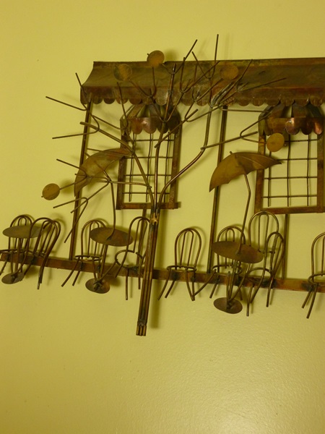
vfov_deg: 42.9
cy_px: 217
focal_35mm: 44
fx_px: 551
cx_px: 162
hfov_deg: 32.9
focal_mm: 7.9
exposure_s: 1/125
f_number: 3.8
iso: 400
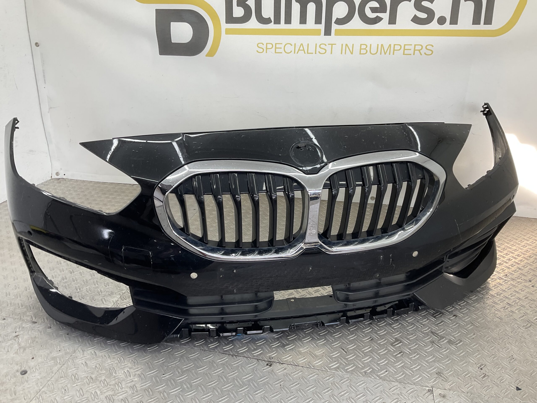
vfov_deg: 48.2
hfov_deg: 61.7
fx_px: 450
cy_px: 202
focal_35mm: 29
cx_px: 268
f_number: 1.8
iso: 20
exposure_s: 1/120
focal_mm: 3
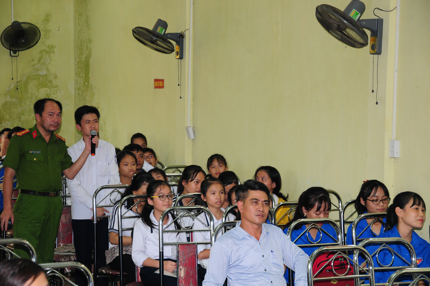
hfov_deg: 20.6
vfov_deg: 13.8
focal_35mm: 99
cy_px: 143
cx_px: 215
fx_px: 1181
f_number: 5.3
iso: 800
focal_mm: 66
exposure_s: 1/60
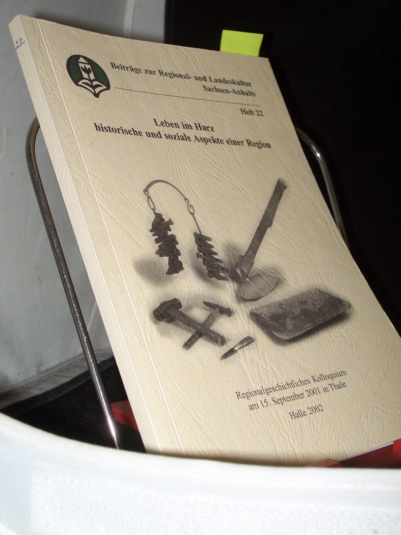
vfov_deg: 36.2
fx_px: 819
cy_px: 268
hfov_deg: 27.5
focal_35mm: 53
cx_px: 200
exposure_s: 1/80
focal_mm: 8.7
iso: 80
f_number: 3.2
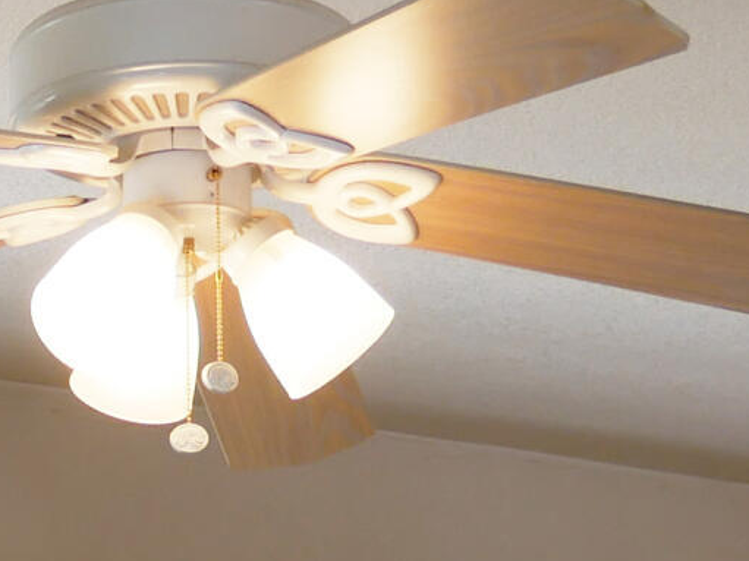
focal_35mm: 141
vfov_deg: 9.6
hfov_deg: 13.7
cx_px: -45
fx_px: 3050
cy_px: 1235
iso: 200
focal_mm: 12
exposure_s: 1/80
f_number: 3.5
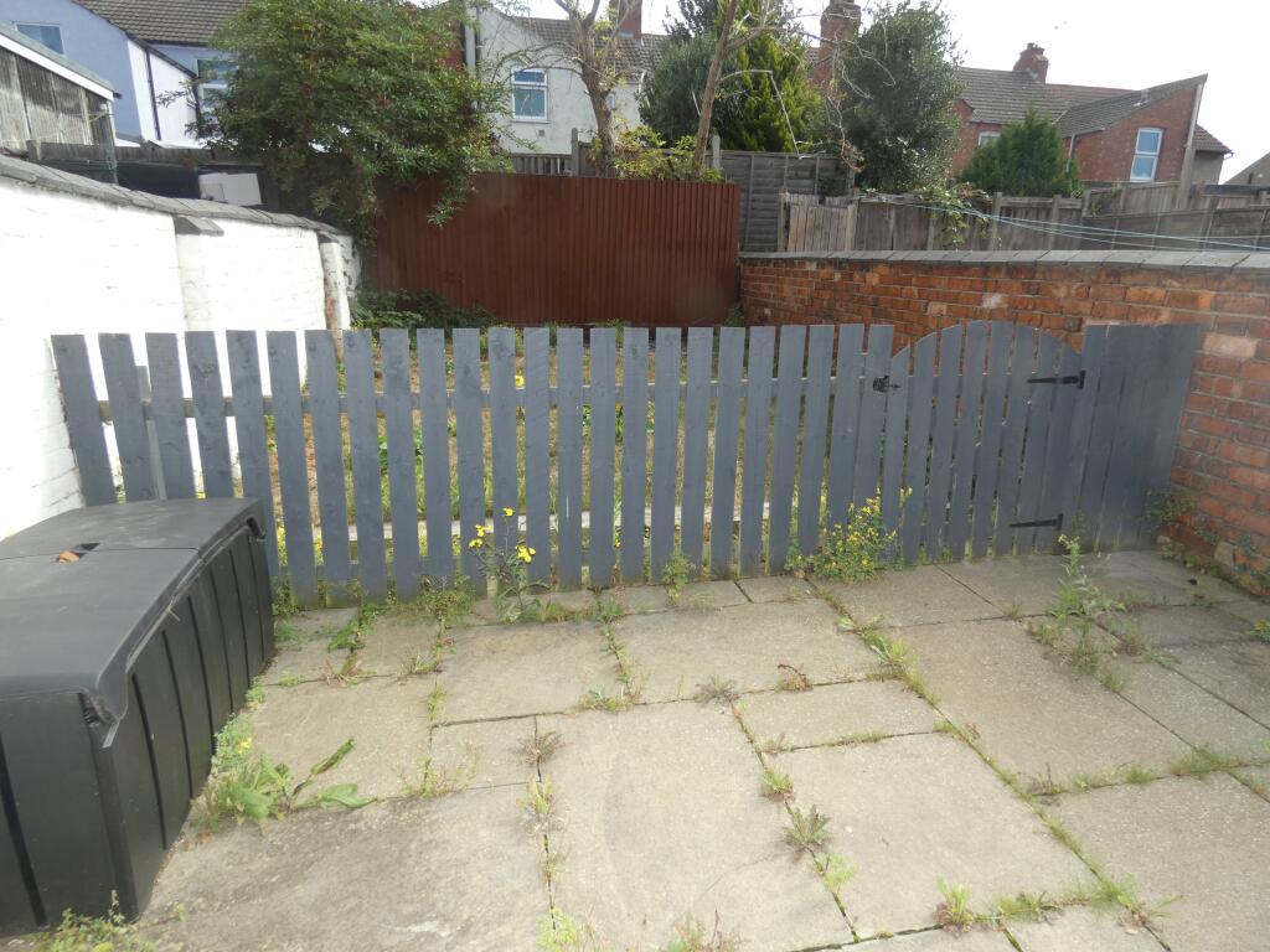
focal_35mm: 20
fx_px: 734
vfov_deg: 66.0
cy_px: 476
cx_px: 635
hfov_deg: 81.7
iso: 80
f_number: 2.8
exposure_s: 1/500
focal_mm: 3.6
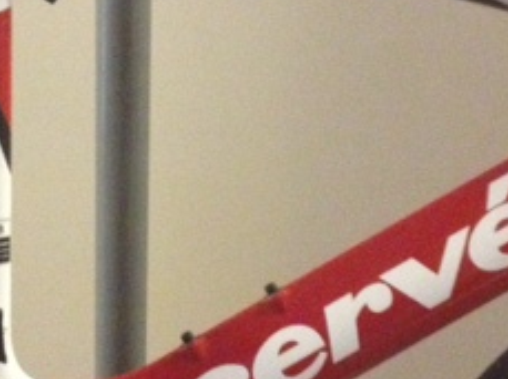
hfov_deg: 20.0
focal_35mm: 98
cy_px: 184
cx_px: 162
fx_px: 1436
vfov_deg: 15.0
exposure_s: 1/15
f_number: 2.4
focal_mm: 4.28
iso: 800
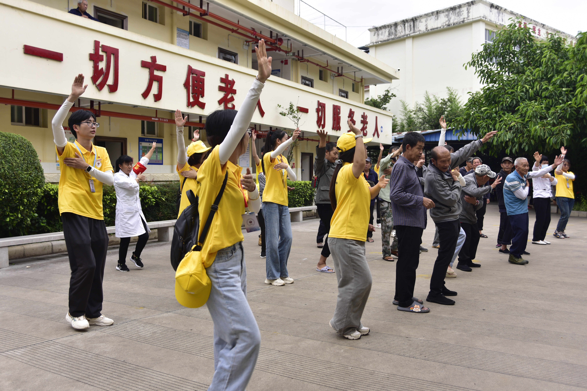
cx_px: 294
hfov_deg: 58.7
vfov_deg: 41.1
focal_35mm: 32
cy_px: 196
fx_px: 522
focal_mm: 32
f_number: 5.6
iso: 80
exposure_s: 1/125
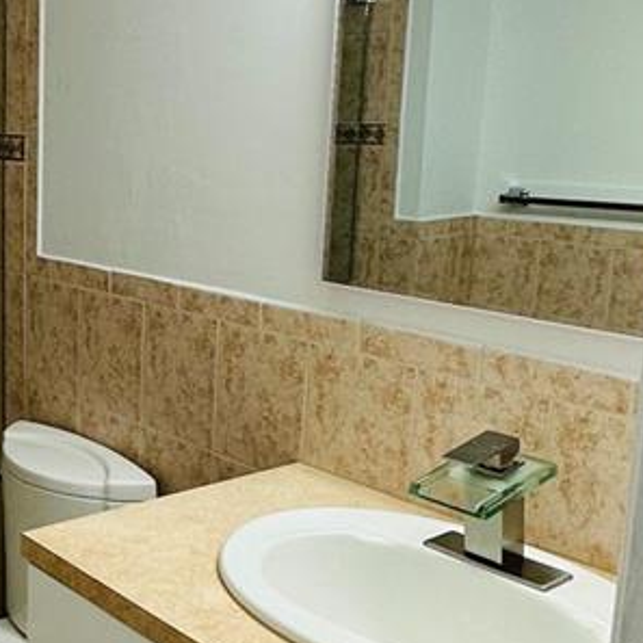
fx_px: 1051
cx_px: -28
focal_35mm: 50
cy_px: 292
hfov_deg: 31.0
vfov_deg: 34.0
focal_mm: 2.22
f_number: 2.2
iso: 125
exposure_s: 1/120
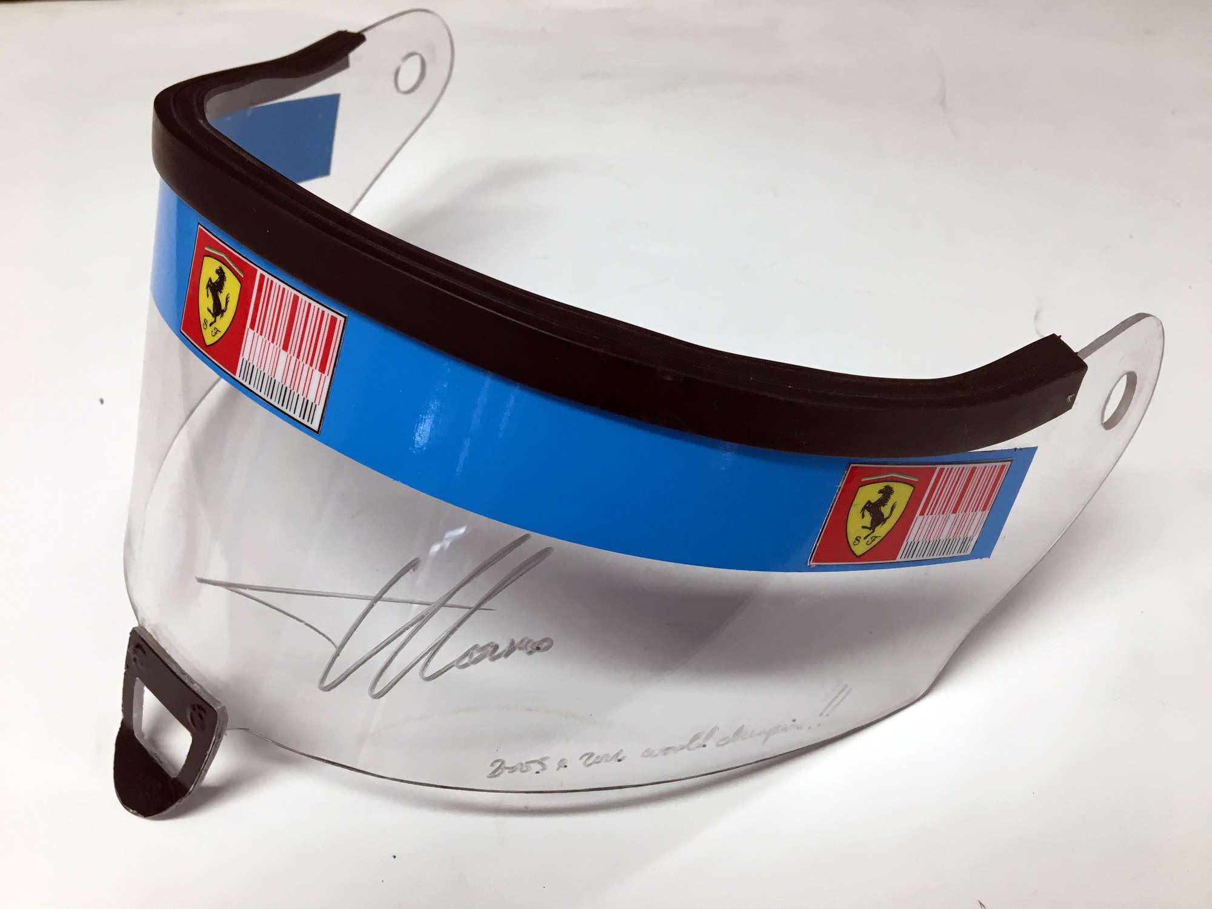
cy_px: 454
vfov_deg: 48.2
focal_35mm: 29
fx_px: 1015
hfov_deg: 61.7
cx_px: 606
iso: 32
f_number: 2.2
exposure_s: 1/33
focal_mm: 4.15
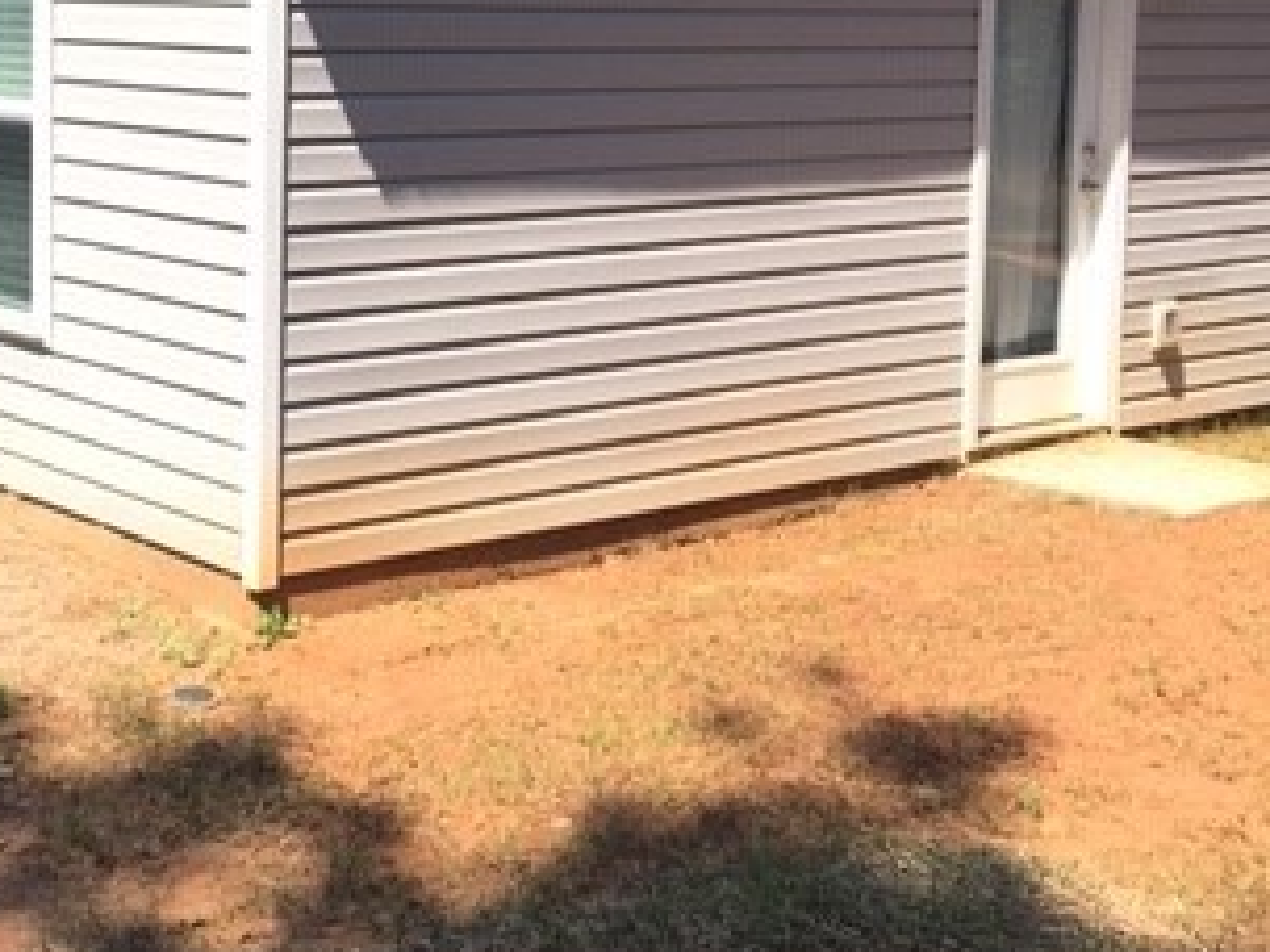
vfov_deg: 23.7
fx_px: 2238
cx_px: 338
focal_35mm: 61
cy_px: 213
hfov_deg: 31.2
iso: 25
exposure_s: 1/874
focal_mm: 4.15
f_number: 2.2
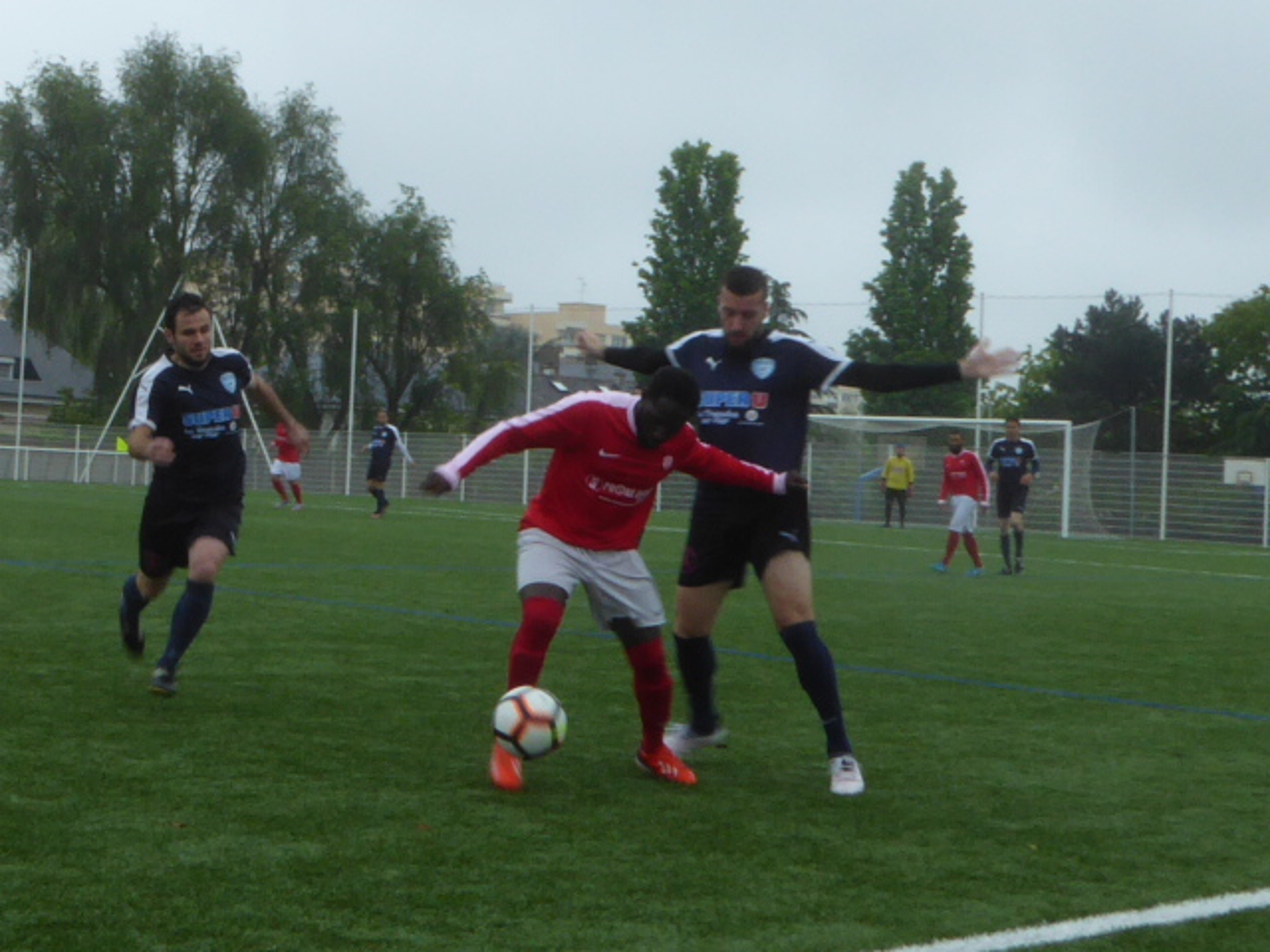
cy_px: 476
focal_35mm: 24
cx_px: 635
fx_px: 881
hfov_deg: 71.6
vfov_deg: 56.8
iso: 100
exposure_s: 1/60
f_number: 7.1
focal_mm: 4.3
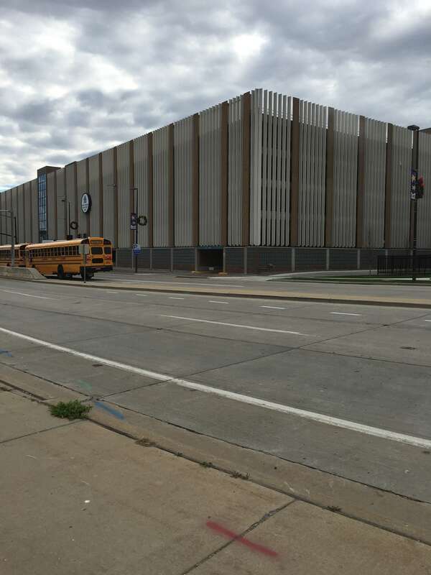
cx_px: 216
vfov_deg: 61.7
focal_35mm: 29
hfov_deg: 48.2
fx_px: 481
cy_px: 288
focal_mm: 4.15
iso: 25
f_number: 2.2
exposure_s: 1/1451
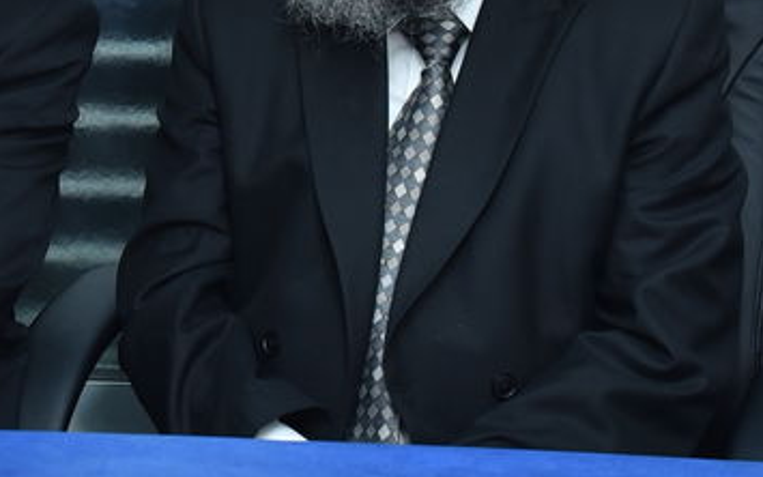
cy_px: -304
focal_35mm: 169
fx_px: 3515
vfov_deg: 7.6
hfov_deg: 12.3
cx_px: 19
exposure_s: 1/125
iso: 800
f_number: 3.5
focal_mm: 42
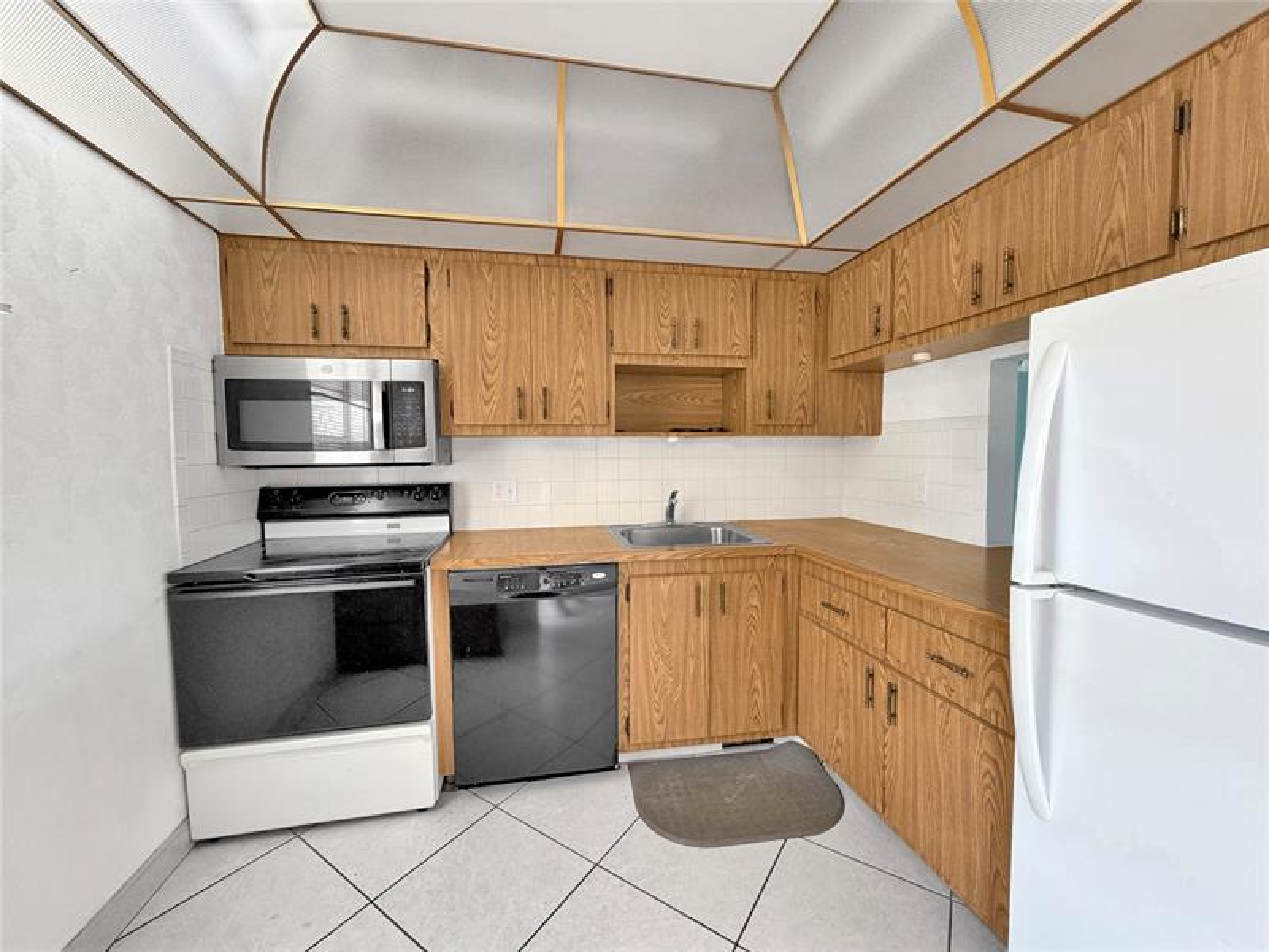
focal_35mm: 14
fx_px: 513
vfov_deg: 85.7
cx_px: 634
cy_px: 476
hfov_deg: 102.1
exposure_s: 1/60
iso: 200
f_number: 2.2
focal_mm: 2.22
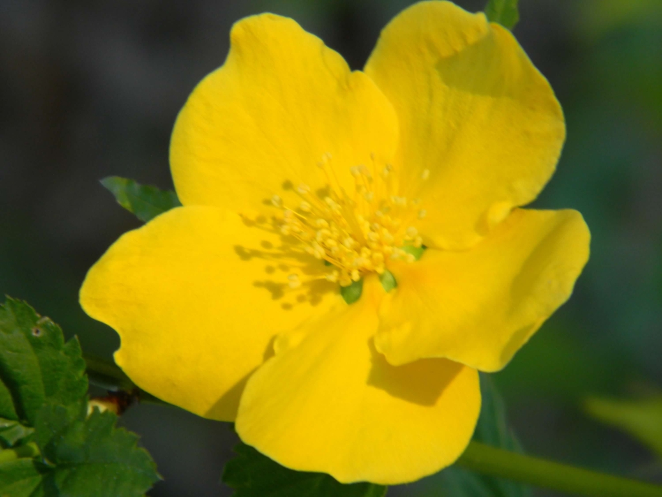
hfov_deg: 14.4
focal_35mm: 137
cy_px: 248
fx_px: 2620
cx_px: 331
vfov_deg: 10.8
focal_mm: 33.1
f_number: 5.2
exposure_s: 1/124
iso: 174
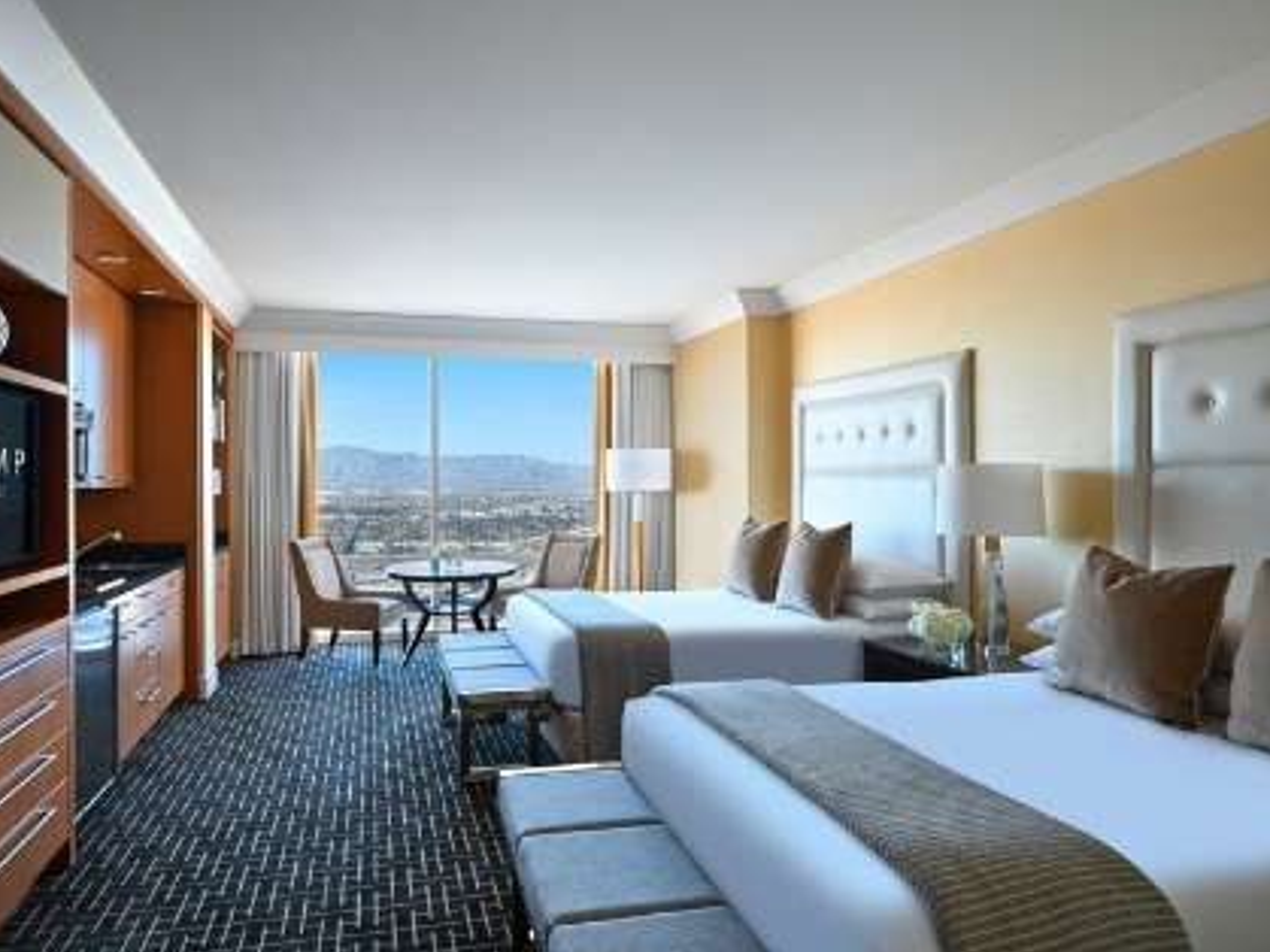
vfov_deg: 61.1
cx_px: 573
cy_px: 471
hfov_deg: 76.2
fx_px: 807
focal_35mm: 22
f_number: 16
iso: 400
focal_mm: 20
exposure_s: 1/25
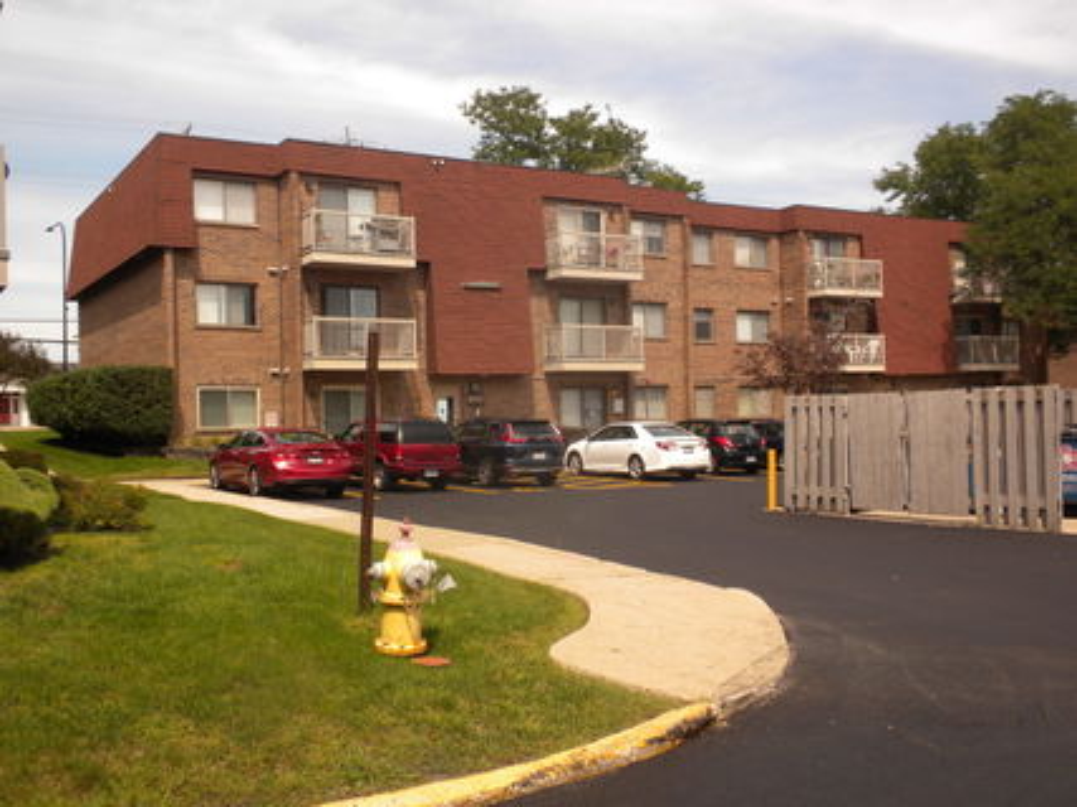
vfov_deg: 38.6
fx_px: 1151
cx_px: 538
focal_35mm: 37
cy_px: 404
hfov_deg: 50.2
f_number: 10
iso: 64
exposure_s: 1/95.8
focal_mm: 6.6
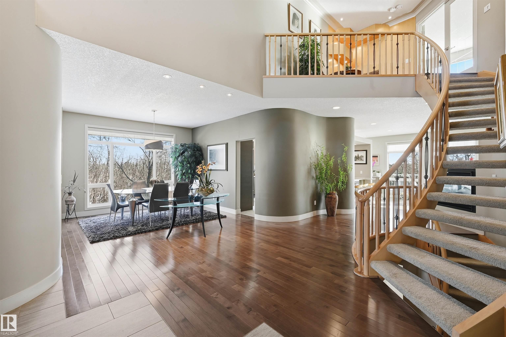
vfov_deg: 77.2
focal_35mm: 15
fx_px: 211
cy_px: 168
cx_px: 253
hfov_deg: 100.4
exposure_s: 1/25
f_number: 9
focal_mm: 15
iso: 100
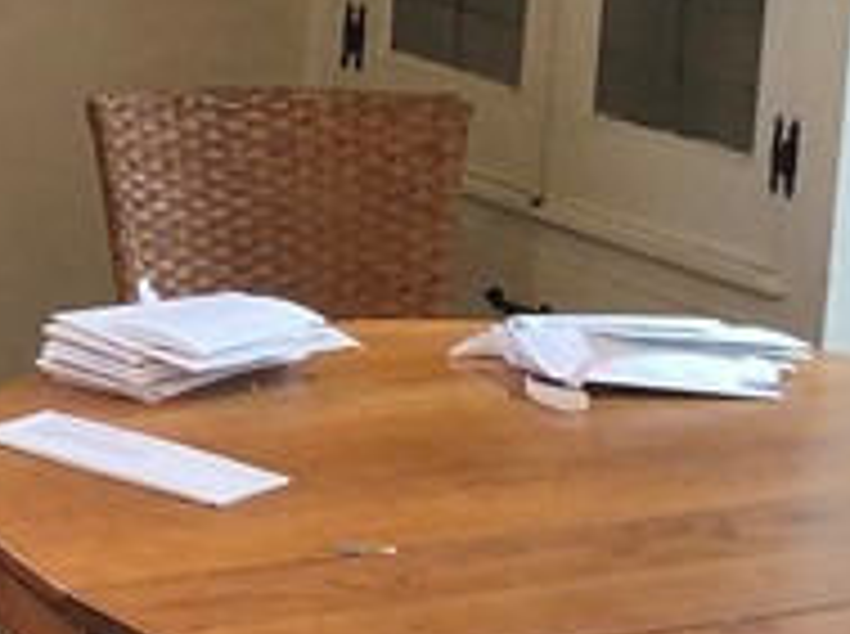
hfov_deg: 12.4
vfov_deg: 9.6
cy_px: -58
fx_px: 3725
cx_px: -396
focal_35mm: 152
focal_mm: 3.99
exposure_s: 1/30
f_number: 1.8
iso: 32
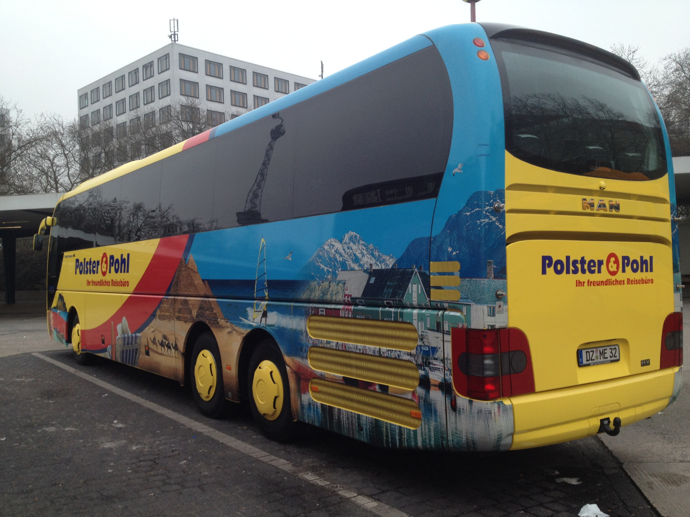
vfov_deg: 40.7
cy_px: 258
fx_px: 698
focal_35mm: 35
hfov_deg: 52.6
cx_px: 345
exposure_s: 1/120
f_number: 2.4
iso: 50
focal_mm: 4.28
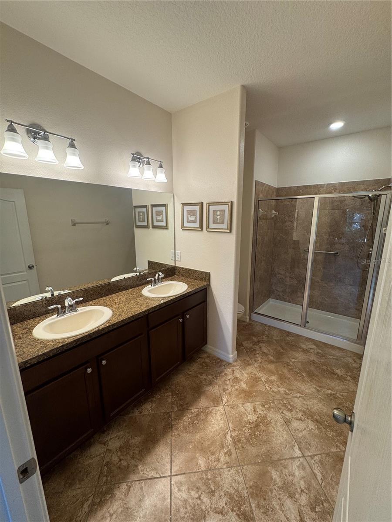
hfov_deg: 85.7
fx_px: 211
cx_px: 196
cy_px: 261
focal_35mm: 14
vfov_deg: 102.1
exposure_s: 1/120
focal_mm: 2.22
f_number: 2.2
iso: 125
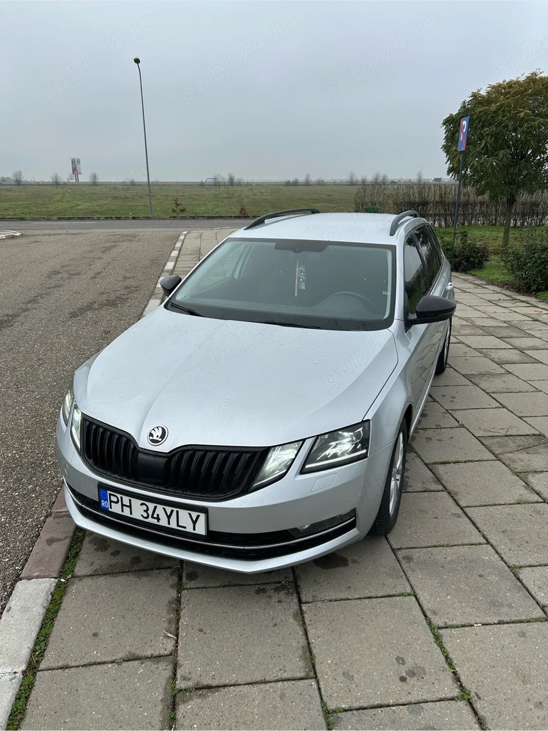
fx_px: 549
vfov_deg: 67.3
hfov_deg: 53.0
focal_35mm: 26
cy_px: 366
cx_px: 274
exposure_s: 1/1575
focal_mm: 5.7
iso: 50
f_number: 1.5
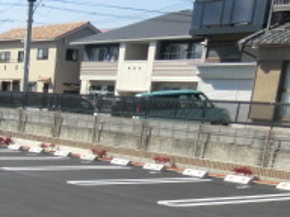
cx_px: -83
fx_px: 670
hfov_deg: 22.0
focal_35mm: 80
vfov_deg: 16.9
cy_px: 310
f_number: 3.2
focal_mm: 4.3
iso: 80
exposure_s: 1/800
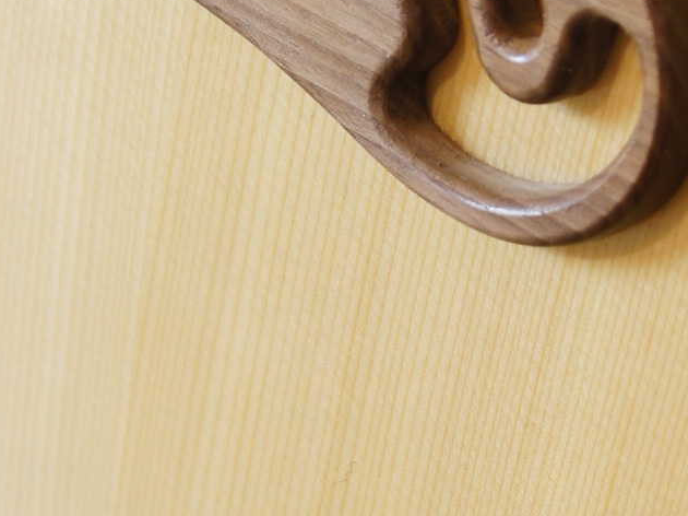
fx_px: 3119
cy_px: 141
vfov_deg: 9.4
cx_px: 435
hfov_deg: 12.6
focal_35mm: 157
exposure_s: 1/10
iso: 100
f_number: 4.5
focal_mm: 30
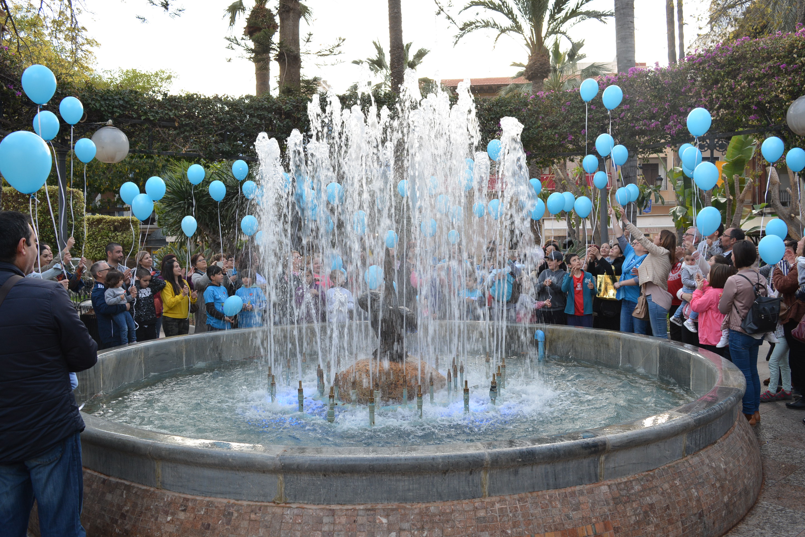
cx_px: 412
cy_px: 268
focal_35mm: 28
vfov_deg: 46.4
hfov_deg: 65.5
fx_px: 626
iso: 400
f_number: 5
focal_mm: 18
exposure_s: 1/100
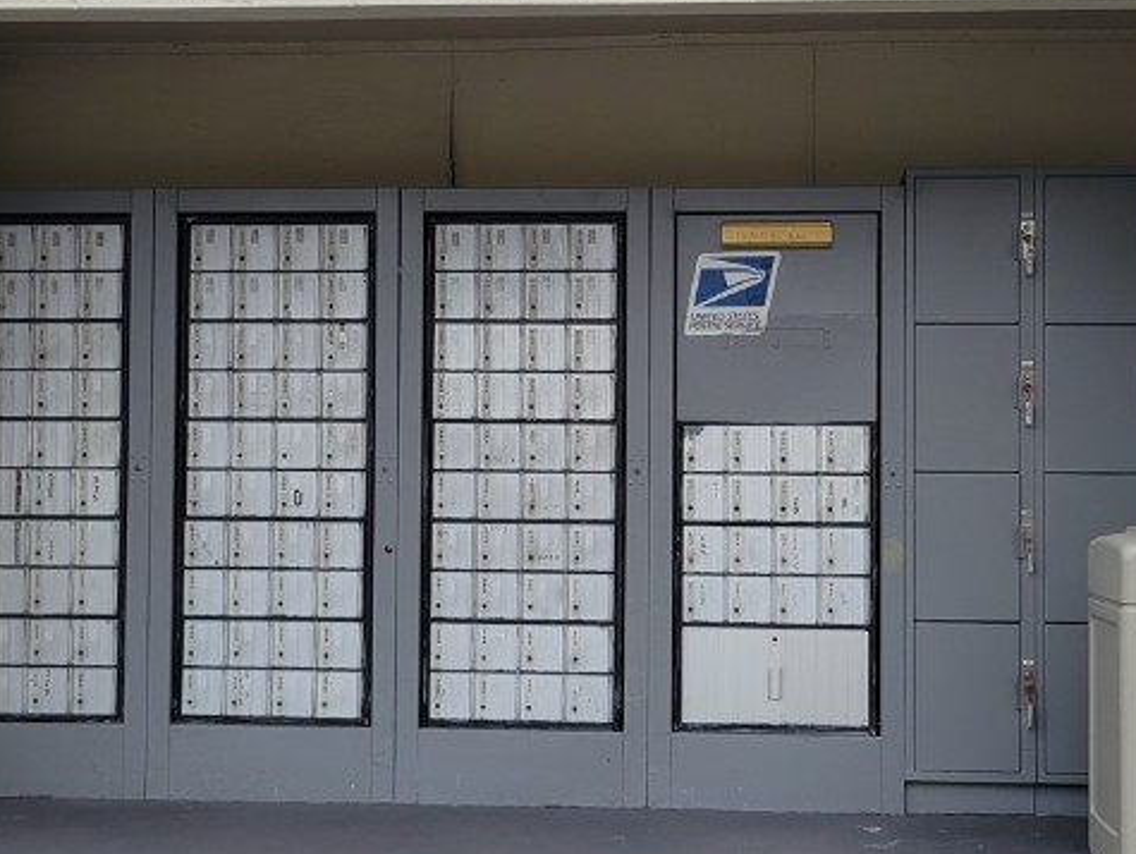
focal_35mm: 56
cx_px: 629
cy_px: 423
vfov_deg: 26.1
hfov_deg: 34.3
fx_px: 1839
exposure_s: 1/1550
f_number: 1.8
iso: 40
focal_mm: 5.4
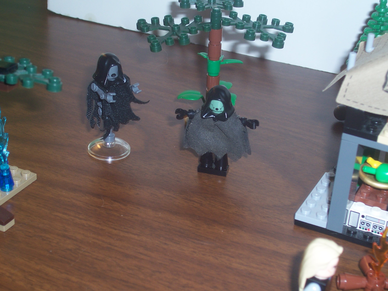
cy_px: 146
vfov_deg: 22.3
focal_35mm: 66
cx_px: 194
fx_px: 740
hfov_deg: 29.4
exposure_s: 1/90
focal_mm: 10.8
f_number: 4
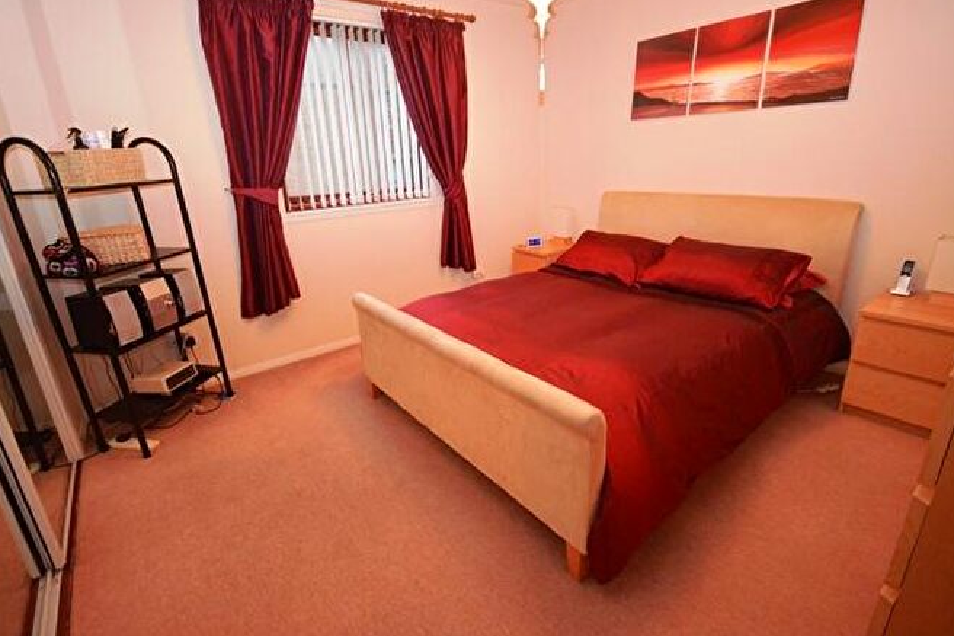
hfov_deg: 96.7
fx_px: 424
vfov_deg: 73.7
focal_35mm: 16
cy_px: 301
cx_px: 461
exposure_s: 1/60
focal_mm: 10
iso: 2800
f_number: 4
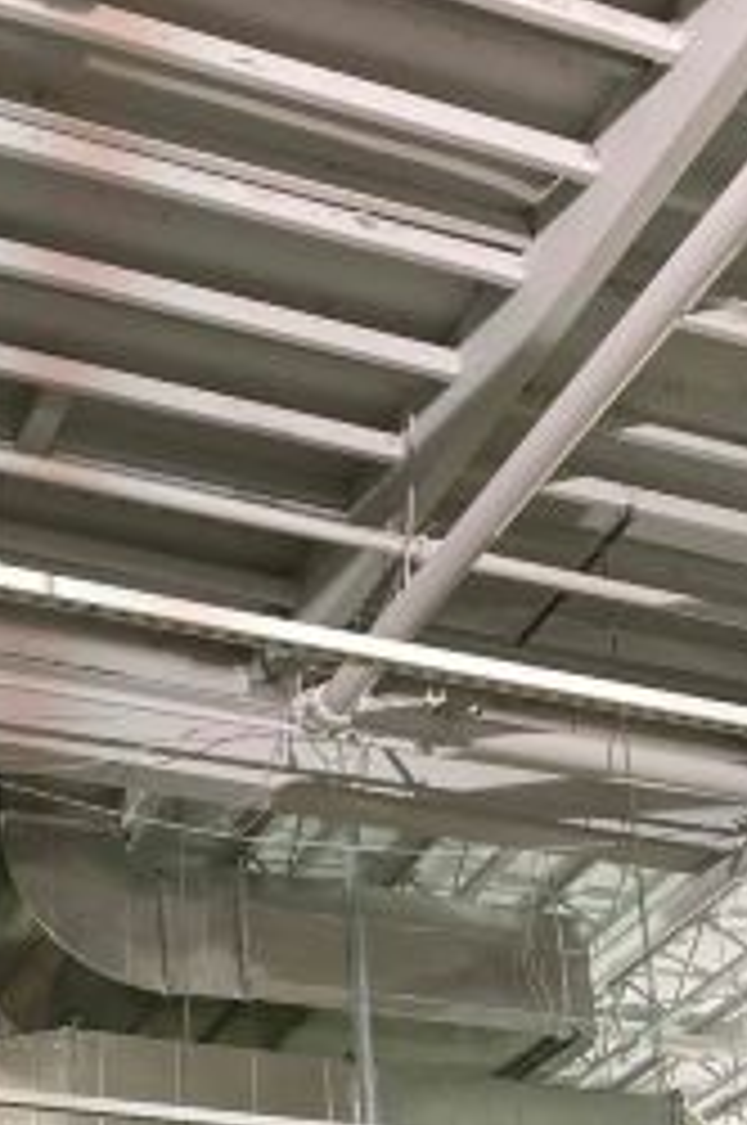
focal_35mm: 65
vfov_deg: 28.6
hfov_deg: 20.7
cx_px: 202
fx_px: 2029
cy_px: 1184
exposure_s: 1/60
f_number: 1.8
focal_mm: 4.25
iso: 400
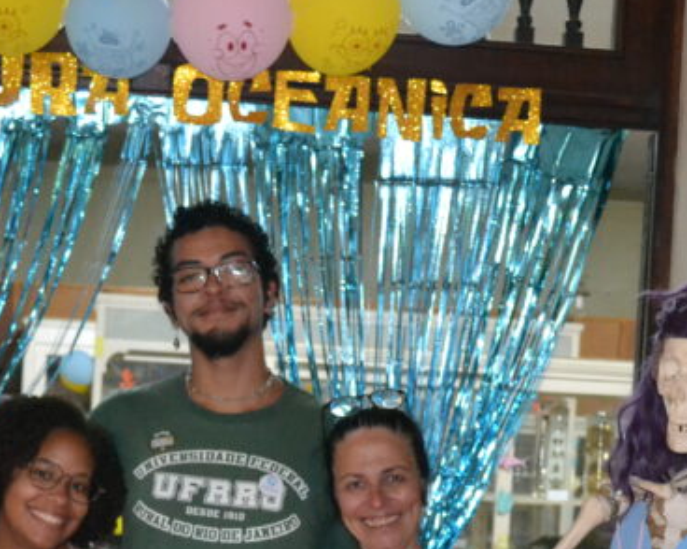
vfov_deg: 14.8
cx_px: 282
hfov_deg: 18.8
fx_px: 2073
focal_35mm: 102
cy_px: 570
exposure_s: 1/60
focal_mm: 26
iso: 3200
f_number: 4.2
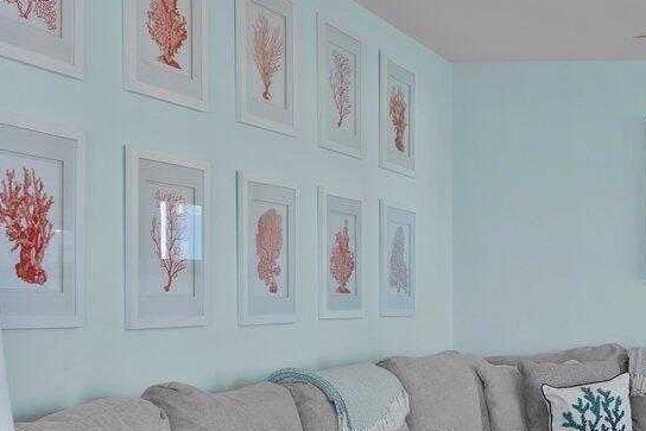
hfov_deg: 26.7
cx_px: 834
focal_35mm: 64
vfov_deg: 21.1
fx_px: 1149
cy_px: 324
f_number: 8
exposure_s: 1/2
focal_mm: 17
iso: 125
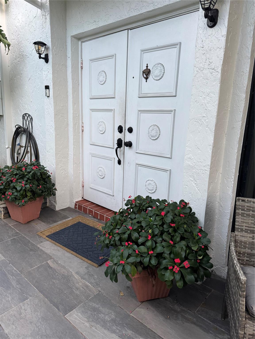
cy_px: 170
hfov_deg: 56.8
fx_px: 236
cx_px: 128
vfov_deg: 71.6
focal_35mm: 24
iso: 250
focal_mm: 6.76
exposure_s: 1/60
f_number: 1.78
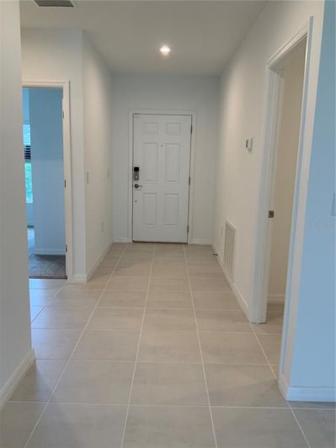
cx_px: 168
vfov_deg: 61.7
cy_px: 224
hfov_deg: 48.2
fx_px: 375
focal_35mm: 29
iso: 40
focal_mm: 3
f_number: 1.8
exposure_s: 1/60
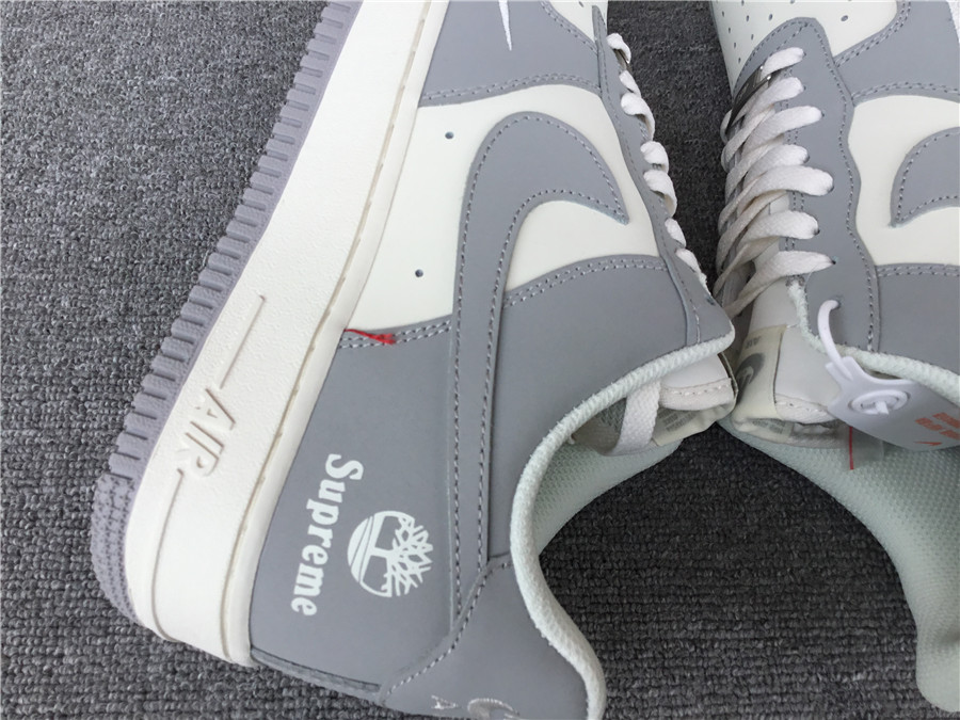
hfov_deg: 58.4
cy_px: 360
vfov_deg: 45.4
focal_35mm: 31
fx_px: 860
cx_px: 480
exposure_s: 1/506
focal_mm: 3.3
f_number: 2.4
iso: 25
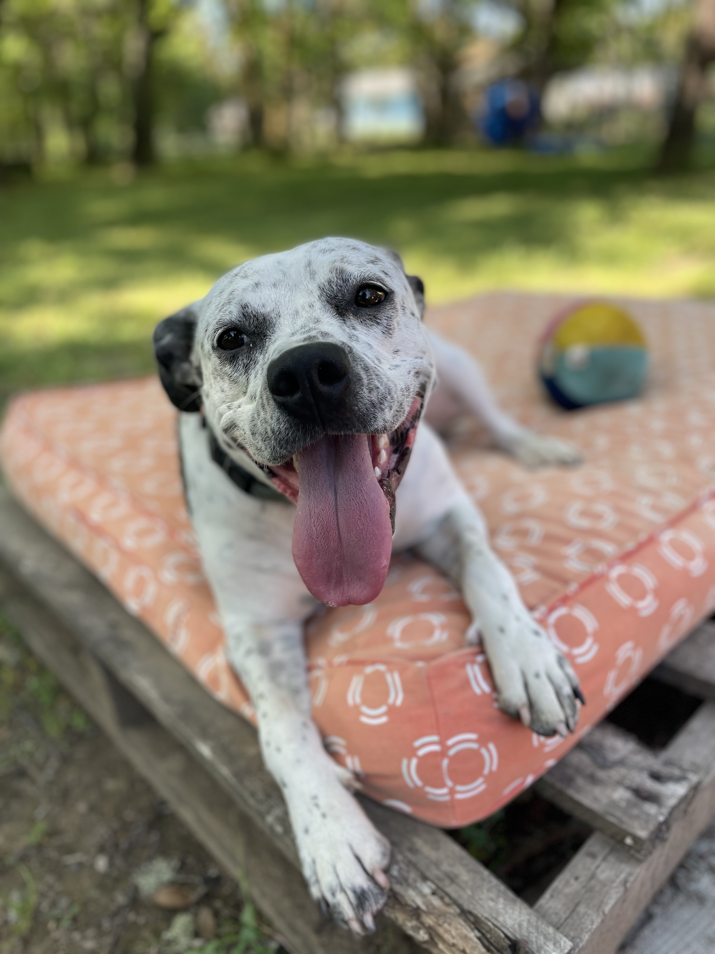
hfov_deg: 53.1
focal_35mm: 26
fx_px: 716
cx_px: 358
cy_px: 477
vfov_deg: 67.3
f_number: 1.6
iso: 40
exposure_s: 1/193
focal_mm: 4.2
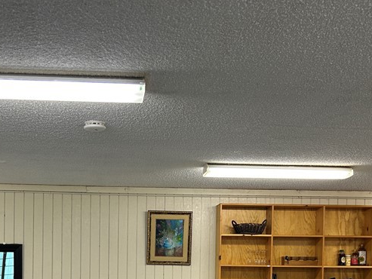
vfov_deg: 25.6
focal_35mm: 54
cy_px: 284
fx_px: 580
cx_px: 146
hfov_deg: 35.4
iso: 100
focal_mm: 5.7
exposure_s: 1/60
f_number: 1.5
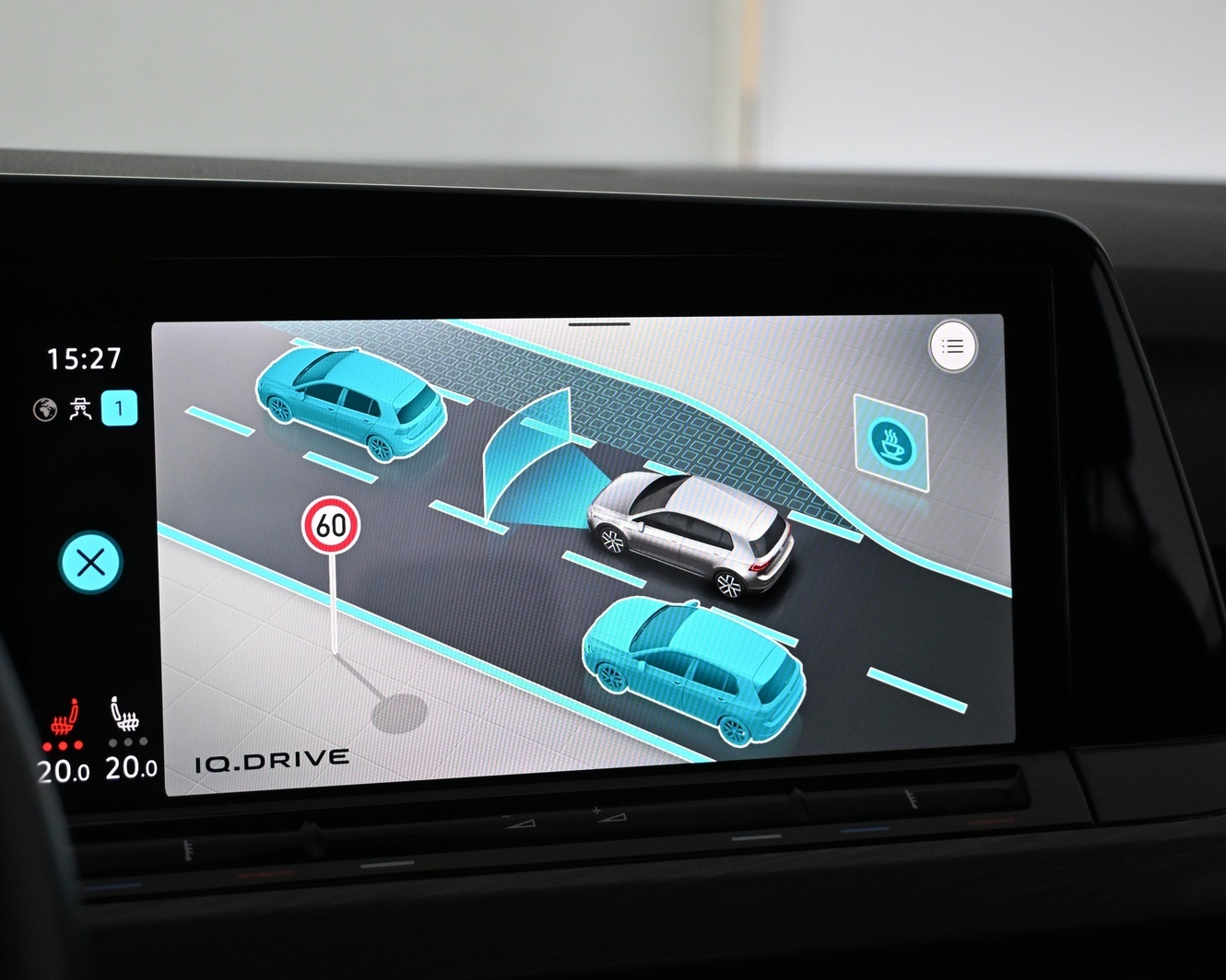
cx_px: 523
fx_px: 2053
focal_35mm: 57
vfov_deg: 26.9
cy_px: 494
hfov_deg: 33.2
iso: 2000
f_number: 5
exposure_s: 1/125
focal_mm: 33
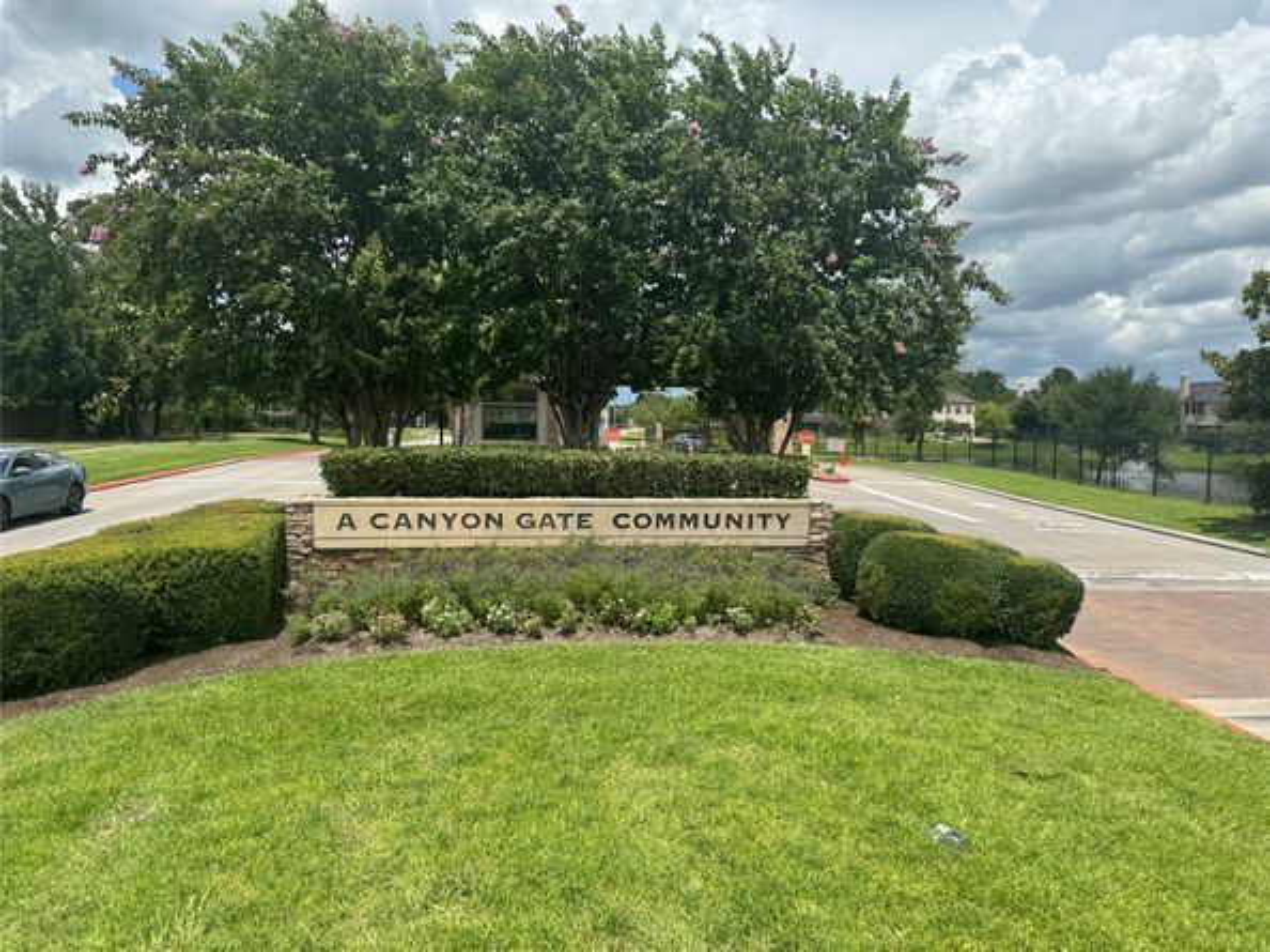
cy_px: 476
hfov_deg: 71.6
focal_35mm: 24
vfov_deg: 56.8
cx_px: 635
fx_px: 880
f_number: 1.78
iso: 80
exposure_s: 1/4950
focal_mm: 6.76
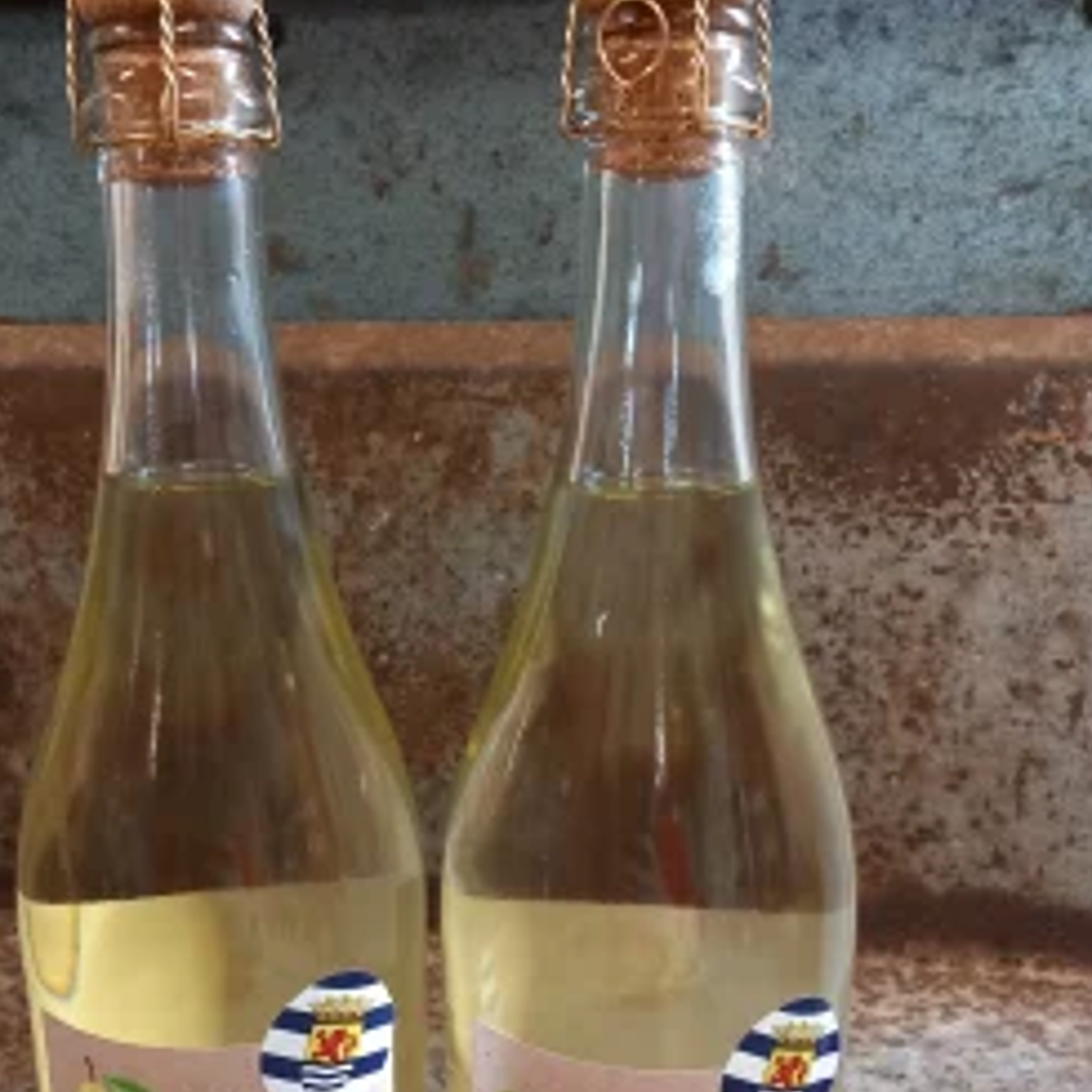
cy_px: 744
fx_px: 1392
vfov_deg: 42.2
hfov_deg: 42.7
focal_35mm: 39
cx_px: 450
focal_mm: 4
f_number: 1.8
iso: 200
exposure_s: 1/33.3
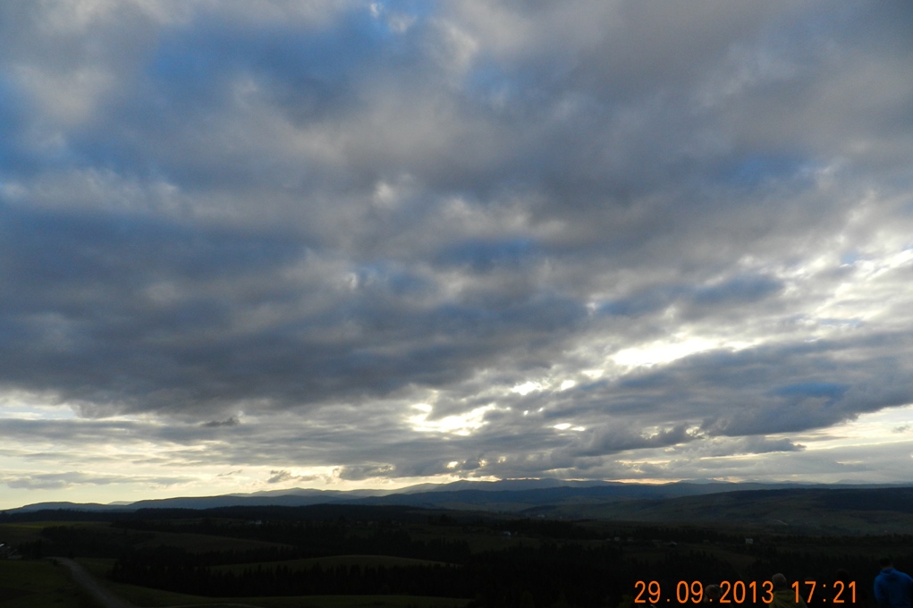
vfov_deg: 53.1
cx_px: 457
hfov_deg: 73.8
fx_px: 608
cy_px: 320
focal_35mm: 24
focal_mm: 4
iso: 160
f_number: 3.4
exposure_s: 1/1000
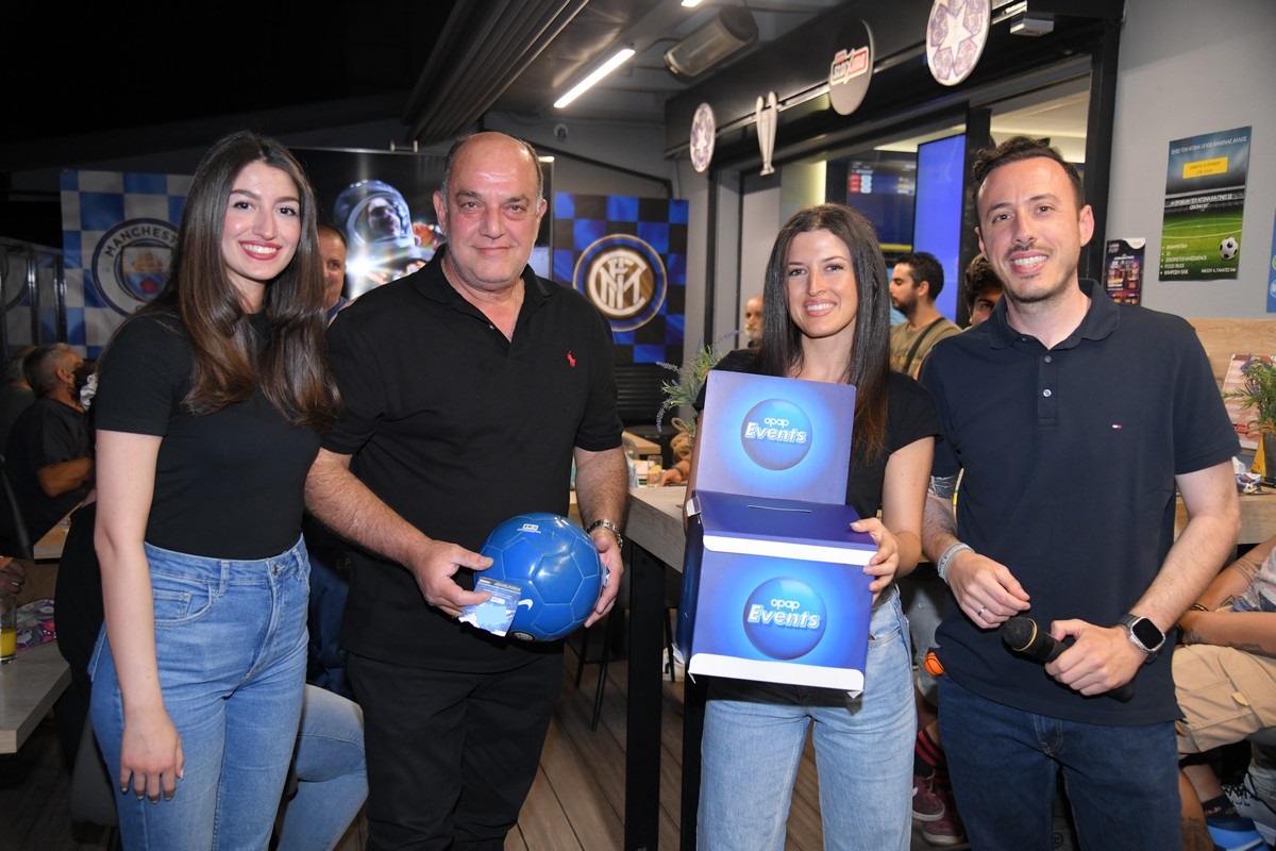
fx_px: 1099
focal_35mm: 31
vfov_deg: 42.3
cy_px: 426
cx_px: 638
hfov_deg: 60.3
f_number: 4
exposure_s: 1/250
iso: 2000
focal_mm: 31
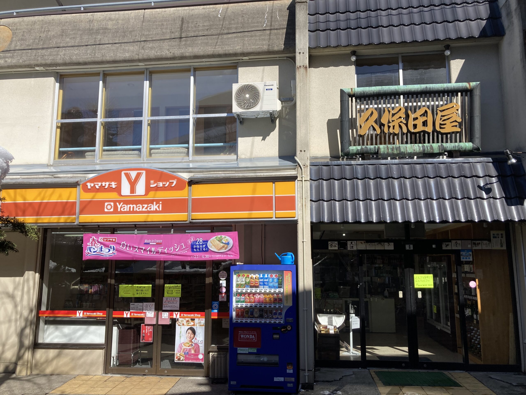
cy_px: 198
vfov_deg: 49.7
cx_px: 263
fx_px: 425
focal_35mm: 28
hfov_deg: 63.4
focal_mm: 3.99
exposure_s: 1/2183
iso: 20
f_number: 1.8
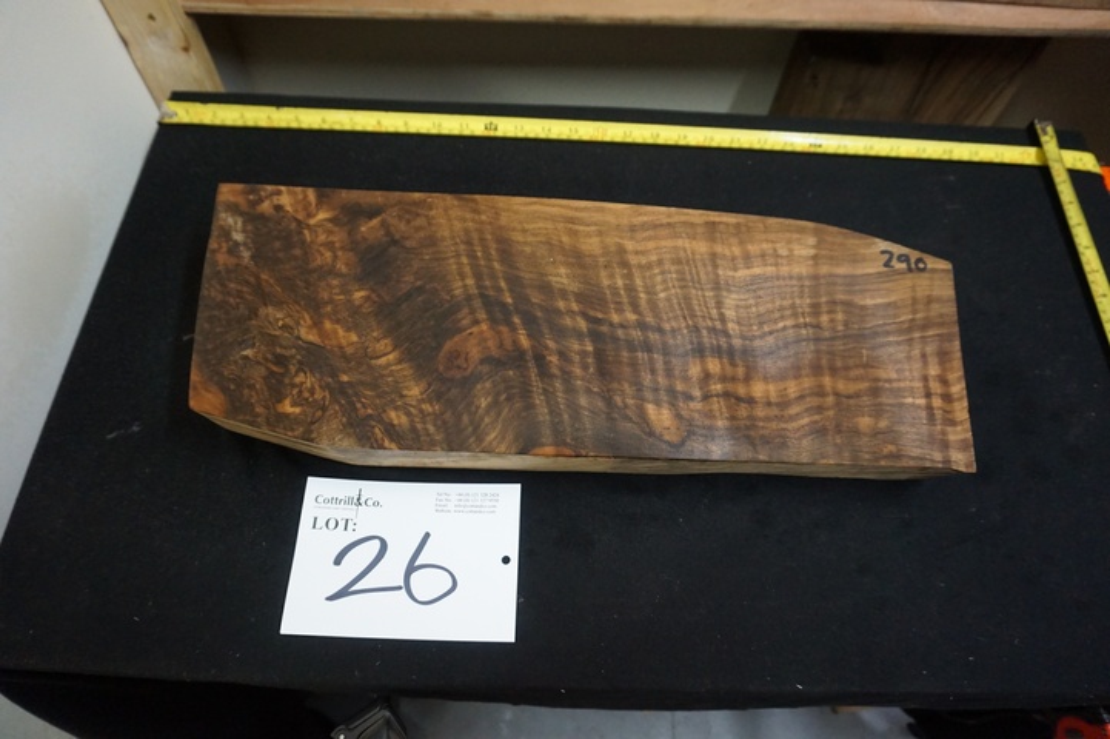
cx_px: 555
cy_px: 370
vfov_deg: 53.1
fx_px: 740
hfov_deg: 73.8
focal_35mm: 24
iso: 2500
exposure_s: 1/160
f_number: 3.5
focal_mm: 16
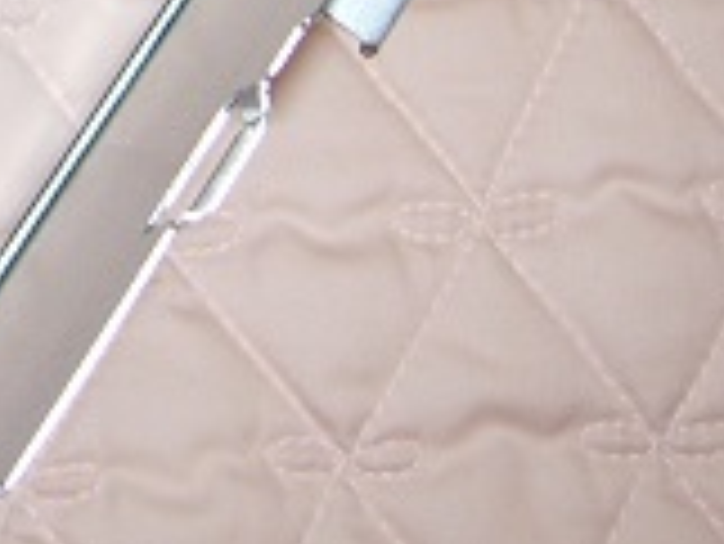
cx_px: -261
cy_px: -504
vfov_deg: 10.0
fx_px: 2909
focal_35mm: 139
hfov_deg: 13.6
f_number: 2.8
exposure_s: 1/30
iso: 100
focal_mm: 5.8
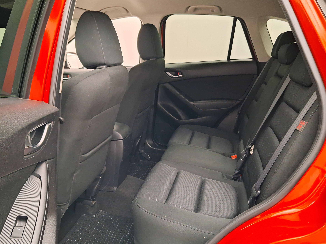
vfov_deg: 48.2
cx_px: 161
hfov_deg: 61.7
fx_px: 273
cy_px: 123
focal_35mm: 29
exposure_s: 1/17
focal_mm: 4
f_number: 1.8
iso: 1000
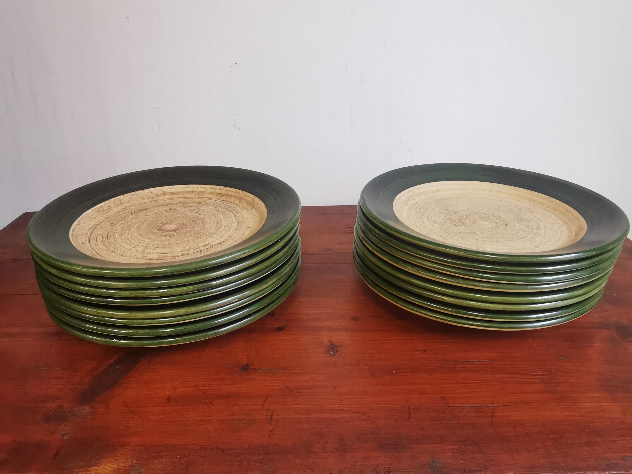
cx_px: 316
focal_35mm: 27
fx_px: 493
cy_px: 237
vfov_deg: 51.4
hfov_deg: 65.3
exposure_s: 1/33.3
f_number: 2.2
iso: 125
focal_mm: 2.26
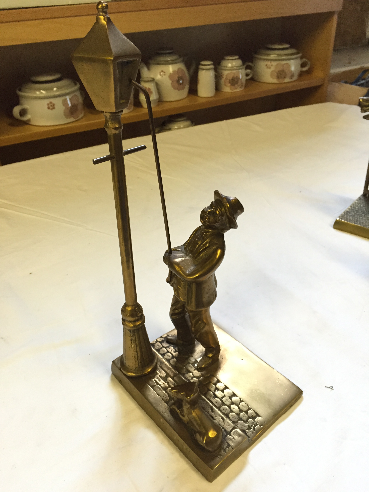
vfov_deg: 61.7
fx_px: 412
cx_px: 184
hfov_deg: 48.2
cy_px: 246
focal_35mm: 29
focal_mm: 4.15
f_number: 2.2
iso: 250
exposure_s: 1/33
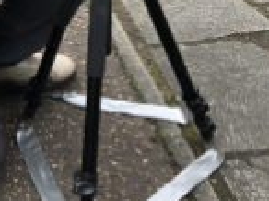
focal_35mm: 96
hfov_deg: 19.9
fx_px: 745
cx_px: 9
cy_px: -97
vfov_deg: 14.4
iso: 32
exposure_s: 1/100
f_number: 1.8
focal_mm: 4
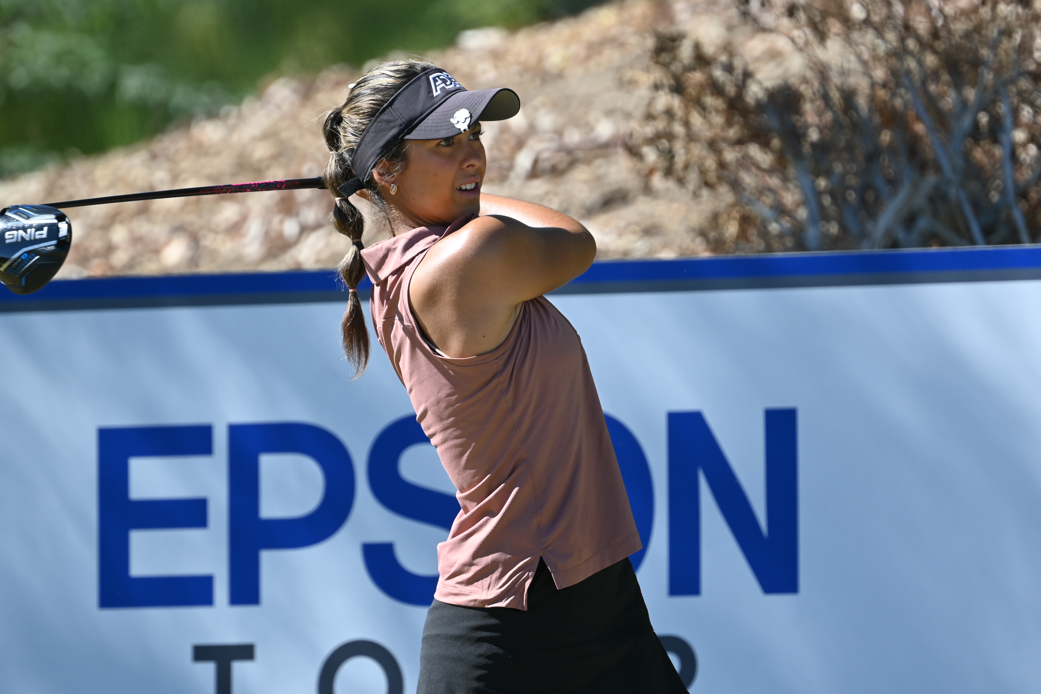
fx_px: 17349
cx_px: 520
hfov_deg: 3.4
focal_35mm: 600
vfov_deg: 2.3
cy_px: 347
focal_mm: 400
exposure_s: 1/640
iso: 220
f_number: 5.6
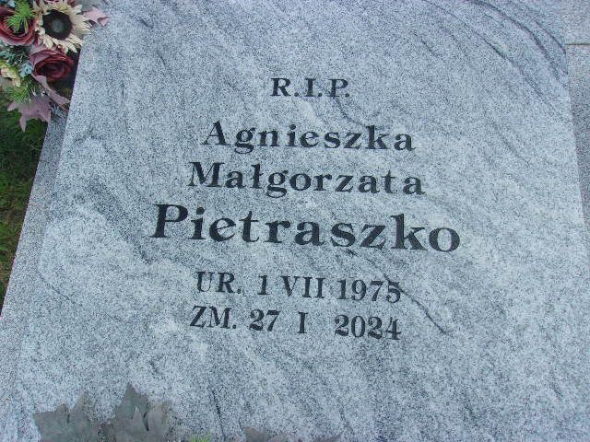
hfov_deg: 65.3
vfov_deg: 51.4
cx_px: 295
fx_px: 460
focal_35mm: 27
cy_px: 221
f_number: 10.4
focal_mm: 4.9
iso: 80
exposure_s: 1/110
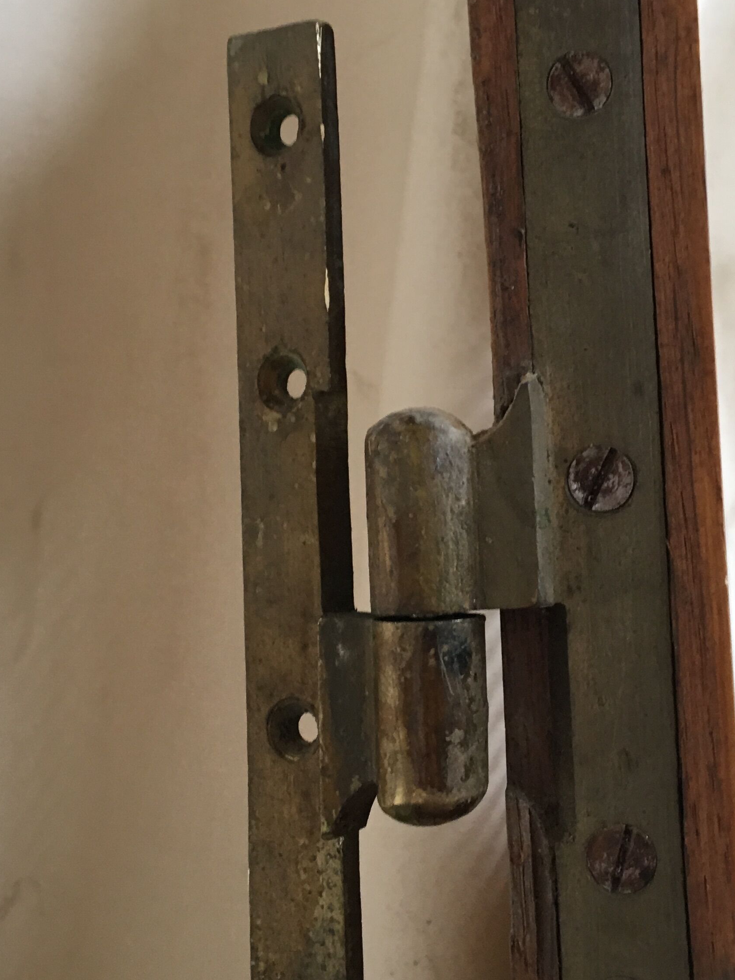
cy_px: 450
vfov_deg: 36.8
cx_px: 489
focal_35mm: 52
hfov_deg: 27.9
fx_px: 1473
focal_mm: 4.15
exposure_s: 1/30
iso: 80
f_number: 2.2
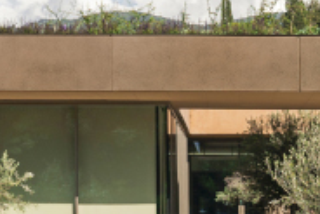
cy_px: -302
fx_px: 1735
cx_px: 137
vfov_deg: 6.7
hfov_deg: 10.5
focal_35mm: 195
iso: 100
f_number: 6.3
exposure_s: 1/800
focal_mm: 35
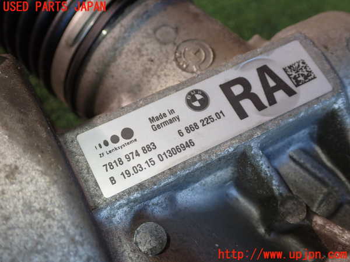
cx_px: 175
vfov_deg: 35.1
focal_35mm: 41
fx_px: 415
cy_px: 131
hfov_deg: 45.8
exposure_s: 1/80
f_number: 2.8
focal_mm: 7.31
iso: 160
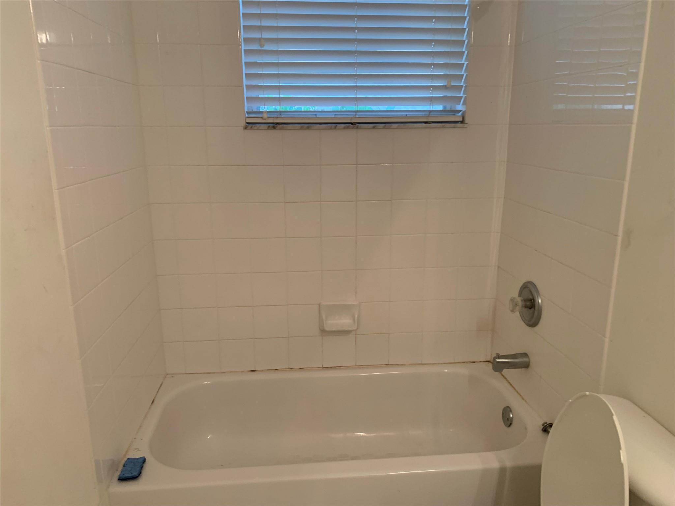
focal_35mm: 26
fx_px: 507
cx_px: 338
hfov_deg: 67.3
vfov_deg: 53.1
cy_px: 253
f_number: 1.8
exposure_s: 1/60
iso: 80
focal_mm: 4.25
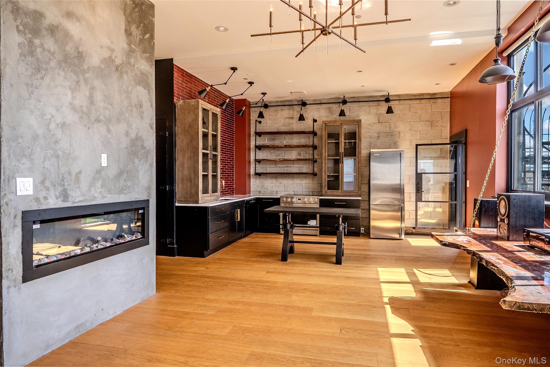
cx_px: 275
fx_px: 321
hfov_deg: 81.2
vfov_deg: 59.5
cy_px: 184
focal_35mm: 21
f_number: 4
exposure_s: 1/1600
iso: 160
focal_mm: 14
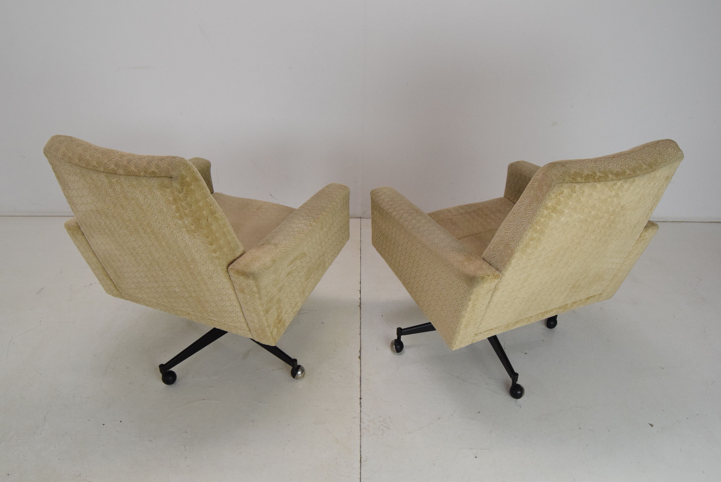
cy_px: 241
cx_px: 360
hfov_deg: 61.9
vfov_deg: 43.7
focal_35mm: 30
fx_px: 601
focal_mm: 20
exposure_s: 1/250
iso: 1600
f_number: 8
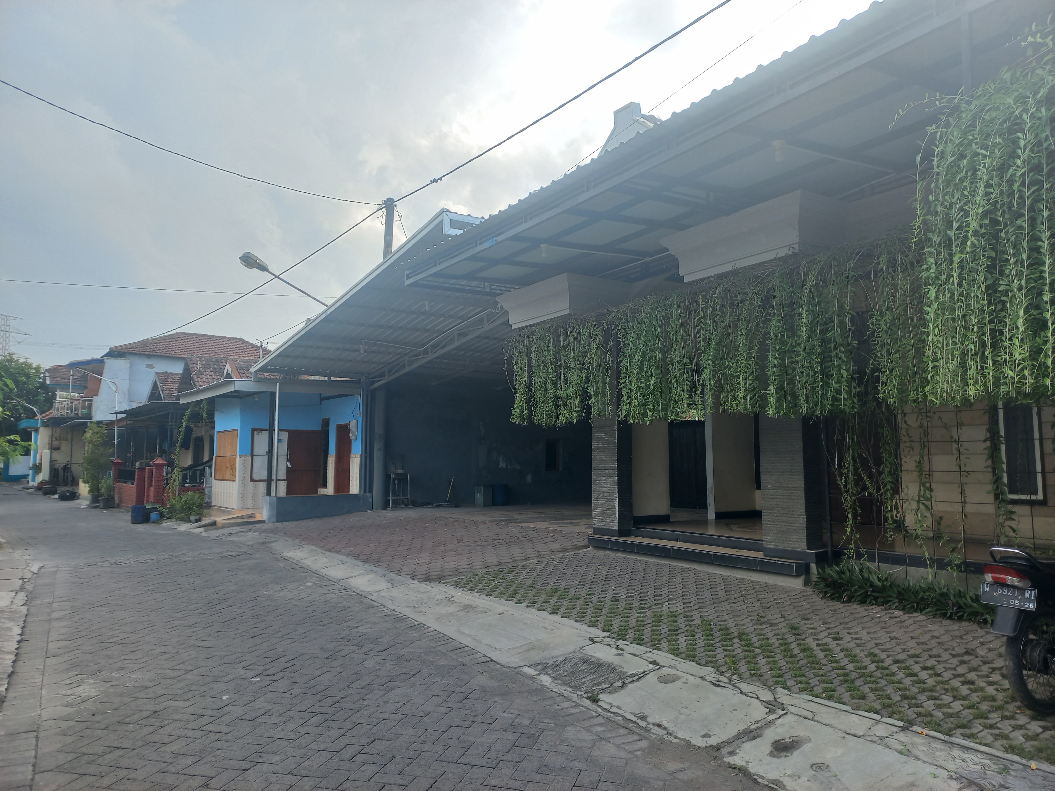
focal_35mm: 25
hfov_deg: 69.4
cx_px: 528
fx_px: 762
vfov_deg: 54.9
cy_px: 396
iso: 25
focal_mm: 4.6
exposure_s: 1/138
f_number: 1.8
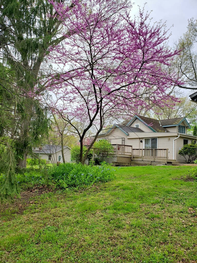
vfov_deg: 67.3
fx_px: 197
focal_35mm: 26
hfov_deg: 53.1
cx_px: 98
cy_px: 132
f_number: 2.4
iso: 64
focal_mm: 4.3
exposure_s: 1/100
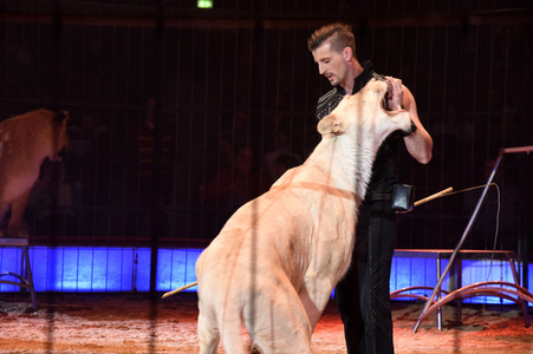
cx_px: 266
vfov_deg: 13.0
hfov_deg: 19.5
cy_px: 177
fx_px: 1553
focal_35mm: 105
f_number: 6.3
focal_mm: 105
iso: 2500
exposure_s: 1/60
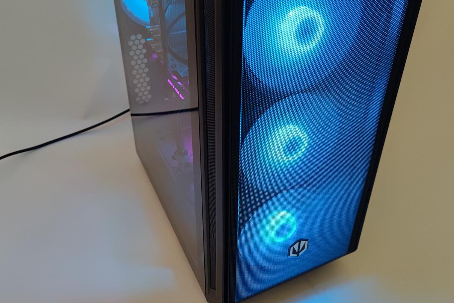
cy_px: 116
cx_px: 219
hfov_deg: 60.3
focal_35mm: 31
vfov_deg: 42.1
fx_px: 391
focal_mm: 6.78
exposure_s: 1/50
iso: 243
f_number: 1.85
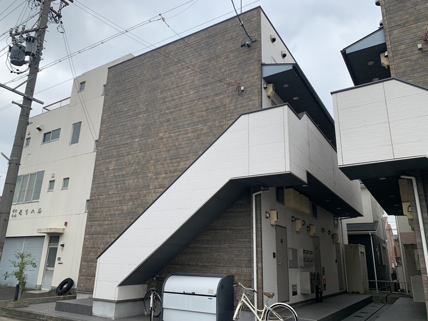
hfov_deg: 67.3
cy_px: 160
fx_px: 321
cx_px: 214
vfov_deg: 53.1
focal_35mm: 26
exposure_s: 1/651
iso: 25
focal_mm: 4.25
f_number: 1.8
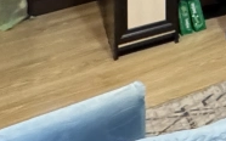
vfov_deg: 10.1
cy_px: -266
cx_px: 469
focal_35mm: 100
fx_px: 616
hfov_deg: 15.8
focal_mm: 2.22
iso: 1250
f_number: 2.2
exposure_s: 1/50
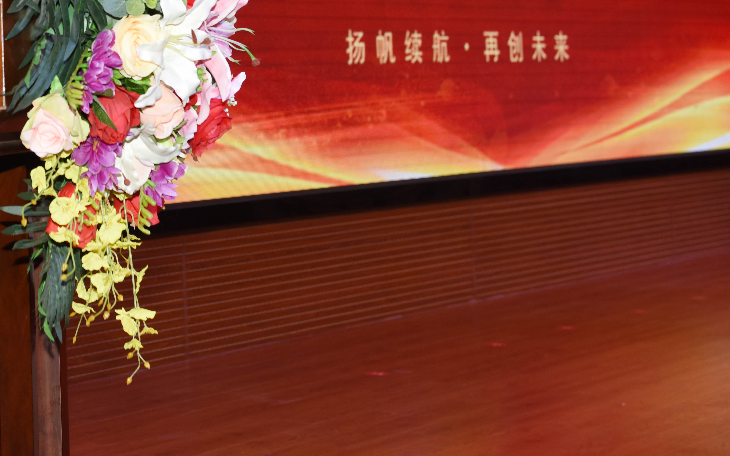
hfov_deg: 19.2
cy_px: -52
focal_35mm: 106
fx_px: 2109
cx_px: 49
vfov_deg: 12.1
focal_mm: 48
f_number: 5
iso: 320
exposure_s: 1/160
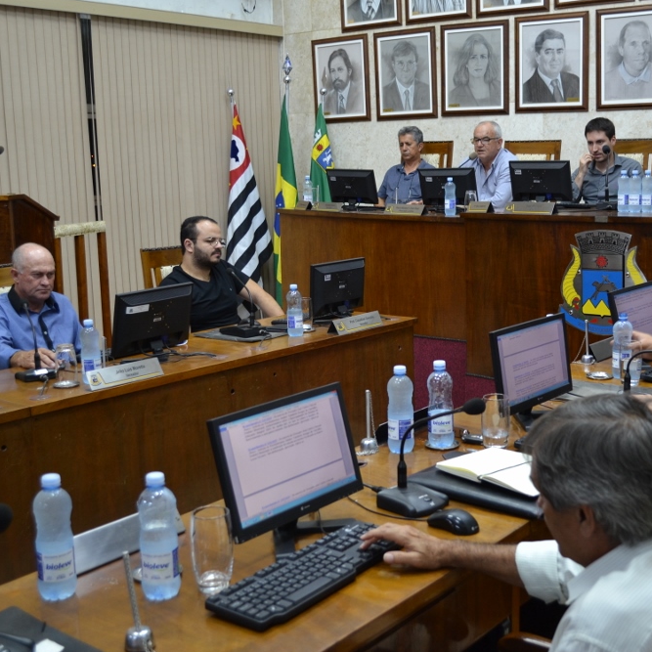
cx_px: 405
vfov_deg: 36.1
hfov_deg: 35.9
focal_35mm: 47
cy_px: 326
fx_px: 1002
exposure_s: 1/20
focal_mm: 24
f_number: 4
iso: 400
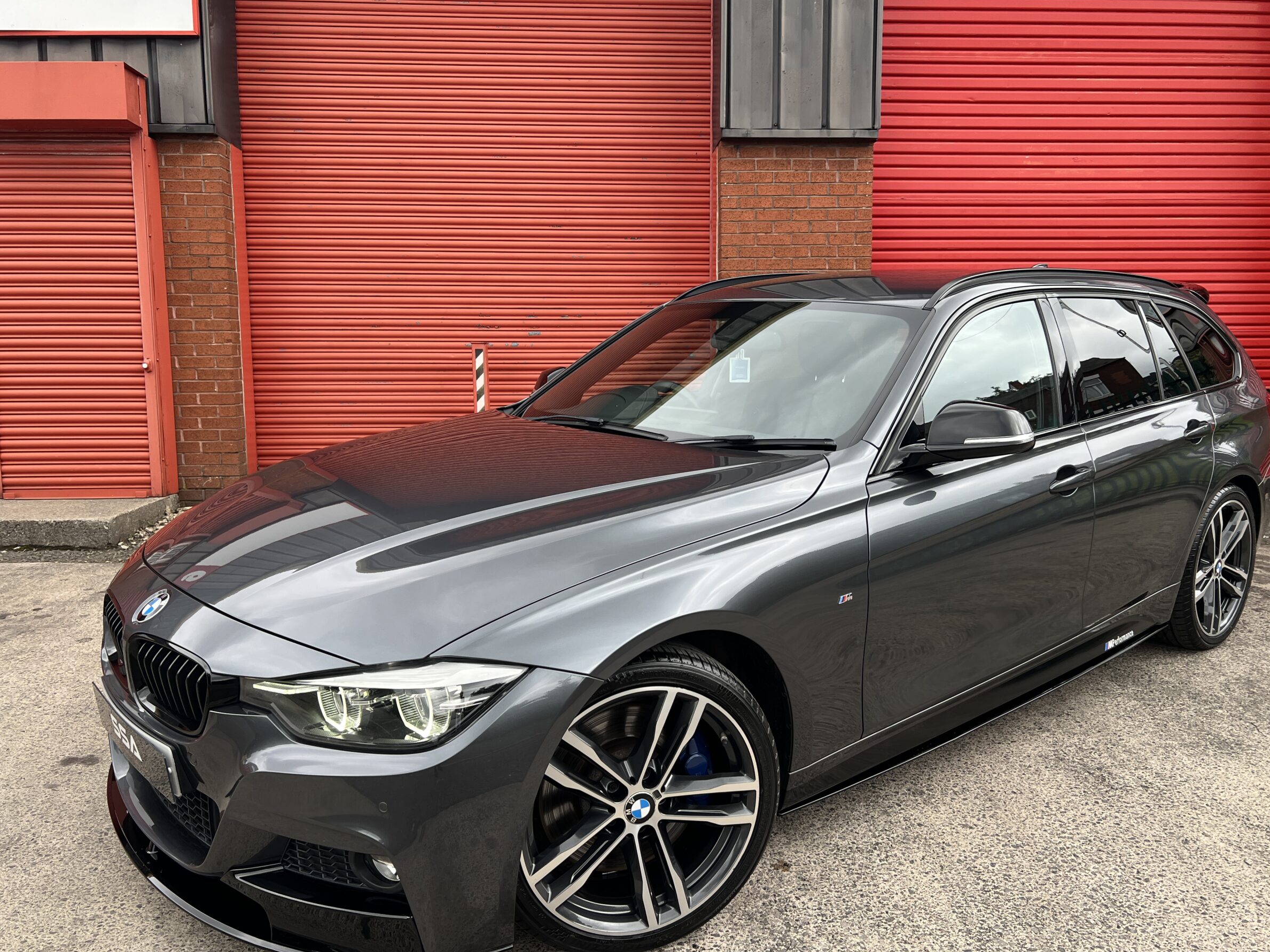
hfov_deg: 63.4
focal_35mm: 28
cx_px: 658
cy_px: 508
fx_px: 1027
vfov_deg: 49.7
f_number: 1.5
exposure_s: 1/780
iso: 50
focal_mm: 5.7
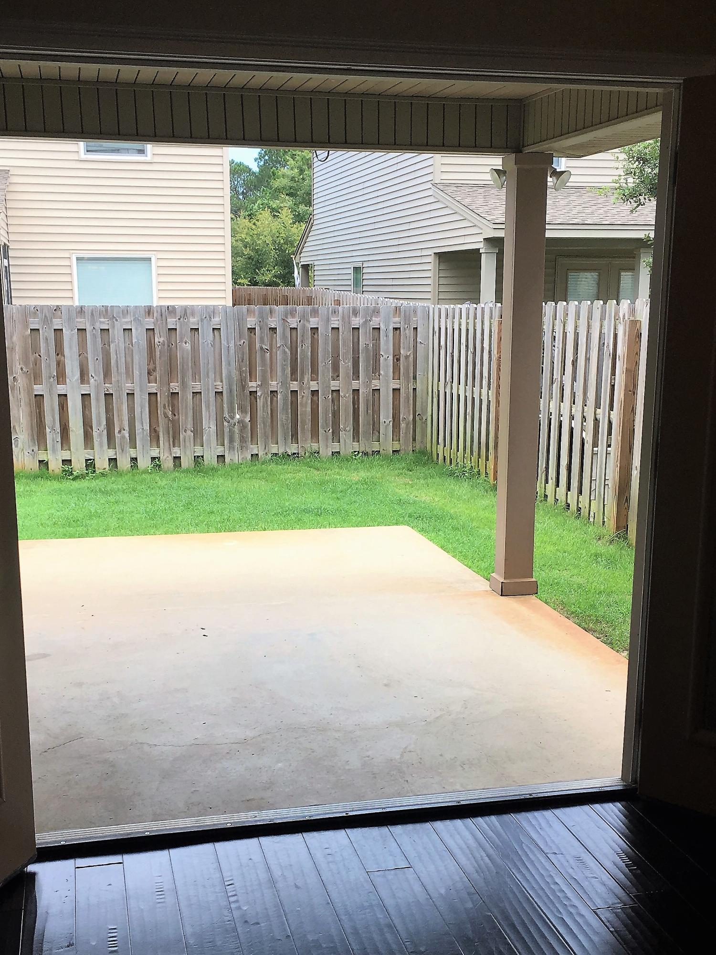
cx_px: 358
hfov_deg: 48.2
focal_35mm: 29
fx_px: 800
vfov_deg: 61.7
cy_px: 478
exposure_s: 1/460
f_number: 2.2
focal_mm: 4.15
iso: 25
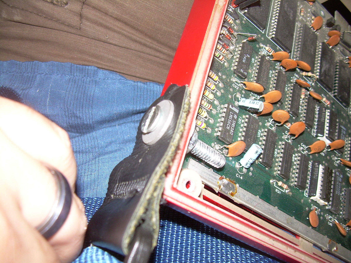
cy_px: 132
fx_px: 385
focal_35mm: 38
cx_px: 176
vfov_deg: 37.7
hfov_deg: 49.0
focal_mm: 6.3
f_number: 2.8
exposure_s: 1/60
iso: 50
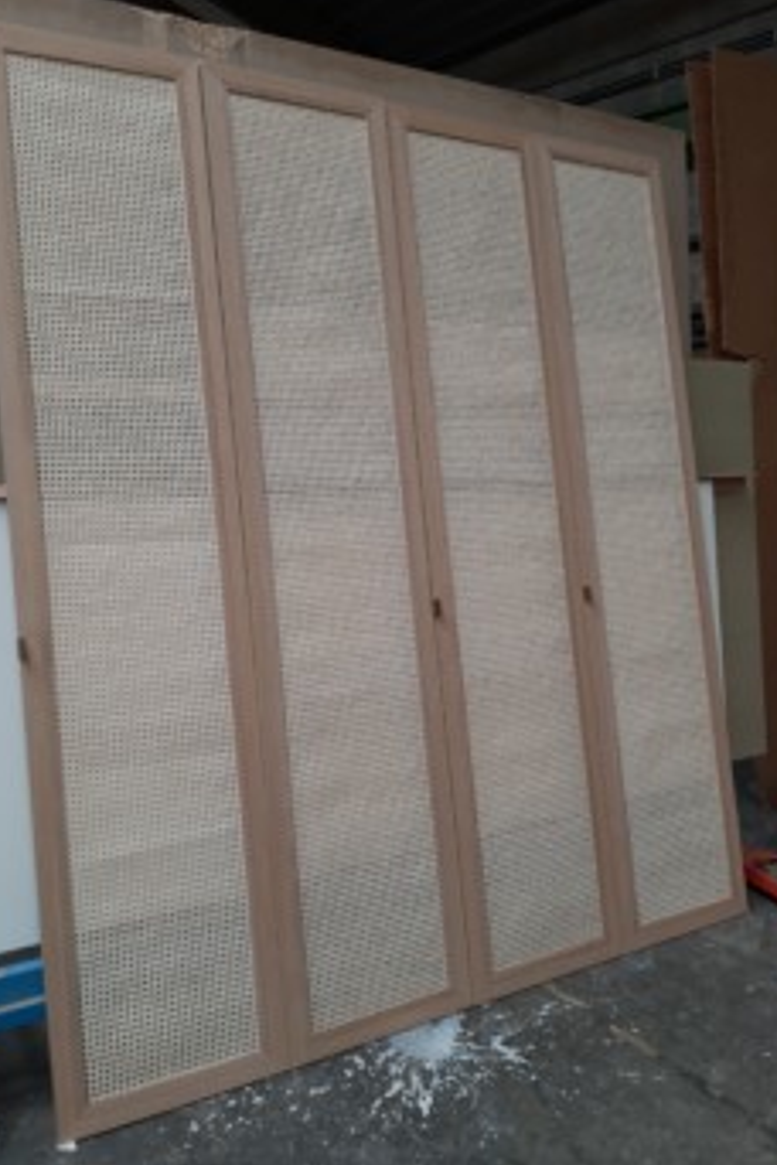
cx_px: 349
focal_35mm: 28
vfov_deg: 65.5
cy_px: 572
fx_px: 906
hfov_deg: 46.3
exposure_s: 1/100
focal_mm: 3.93
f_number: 1.7
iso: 40
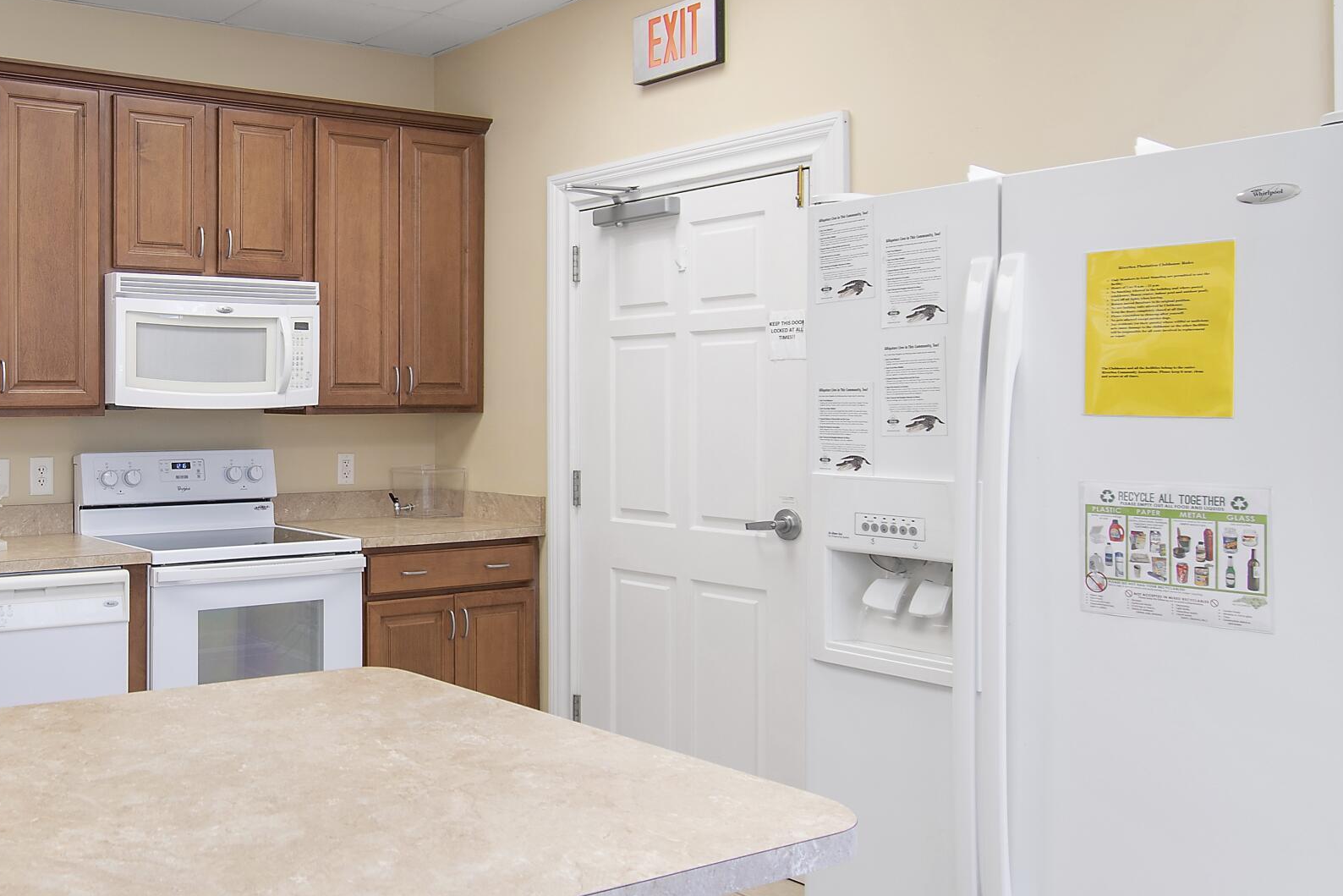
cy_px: 416
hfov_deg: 51.7
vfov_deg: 38.9
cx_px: 241
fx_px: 1268
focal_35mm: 34
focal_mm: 12
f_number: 4.8
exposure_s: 1/8
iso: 100
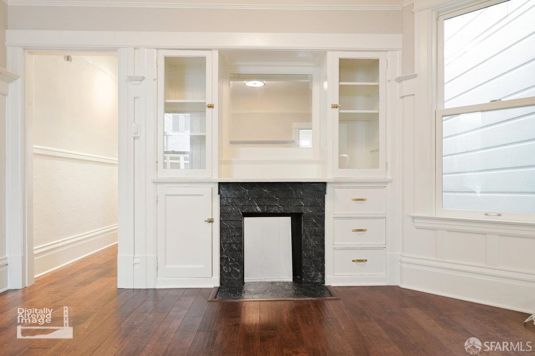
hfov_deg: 84.0
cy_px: 178
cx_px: 268
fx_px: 297
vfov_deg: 61.8
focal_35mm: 20
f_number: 11
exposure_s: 1/3
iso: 640
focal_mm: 20
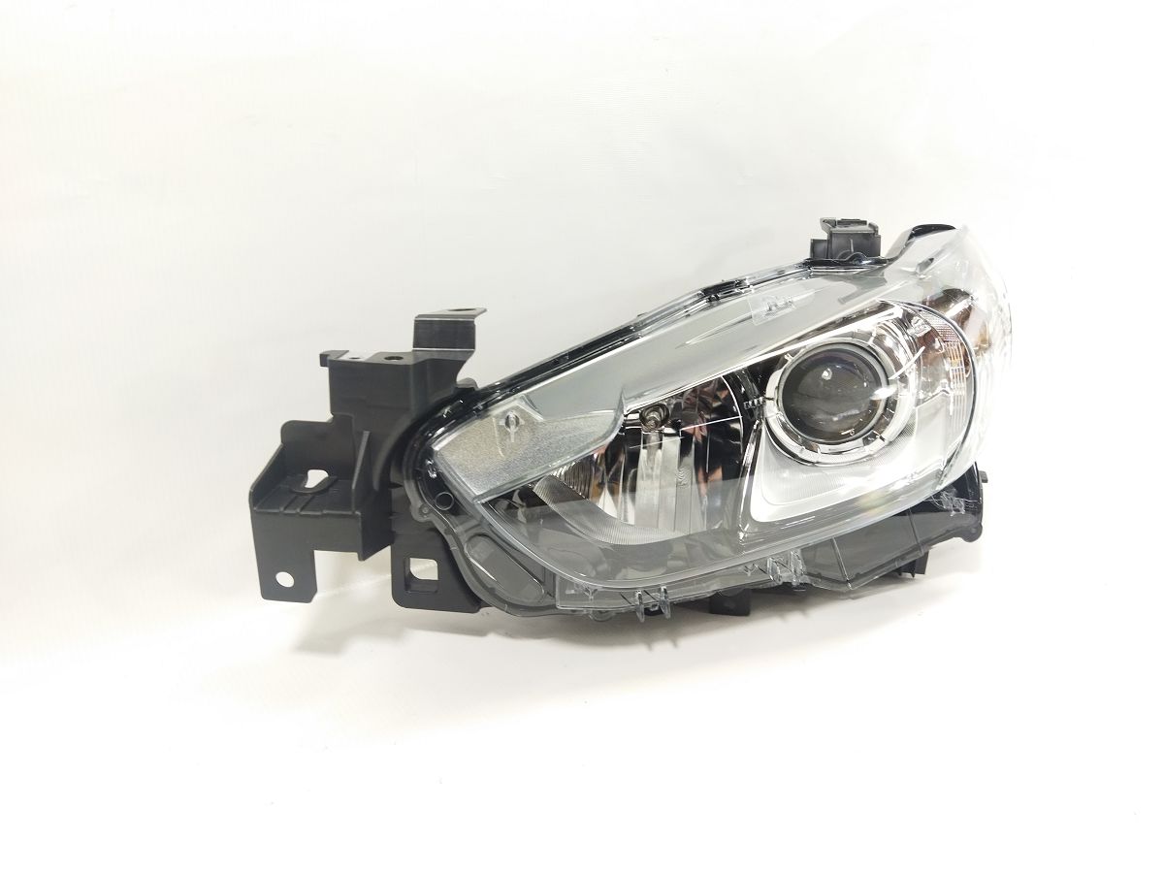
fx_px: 908
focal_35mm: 27
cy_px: 436
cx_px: 582
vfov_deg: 51.4
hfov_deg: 65.3
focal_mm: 4.71
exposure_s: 1/50
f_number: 1.79
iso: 109
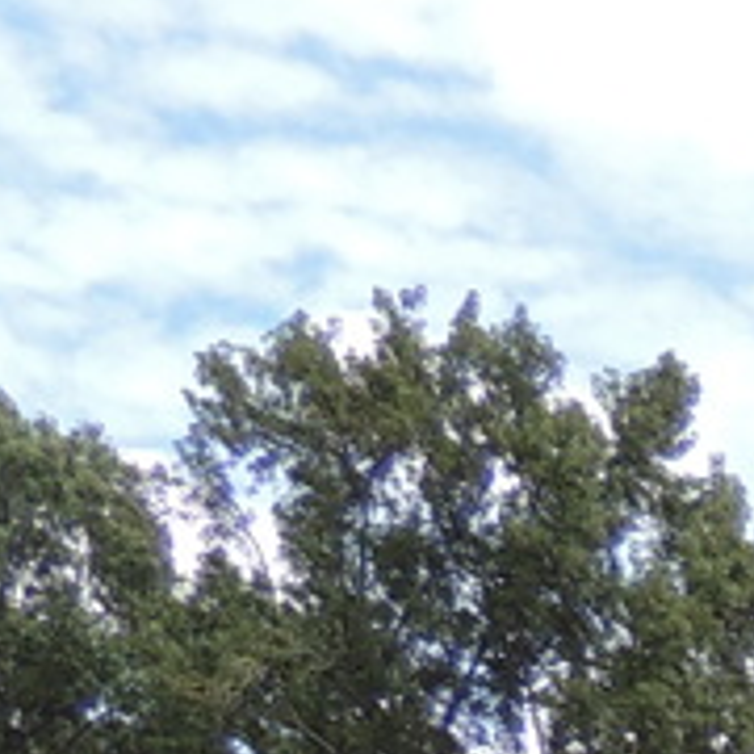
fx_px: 3721
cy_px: 1826
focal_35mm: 151
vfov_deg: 10.1
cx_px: 2237
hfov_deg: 9.3
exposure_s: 1/500
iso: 100
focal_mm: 4.3
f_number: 3
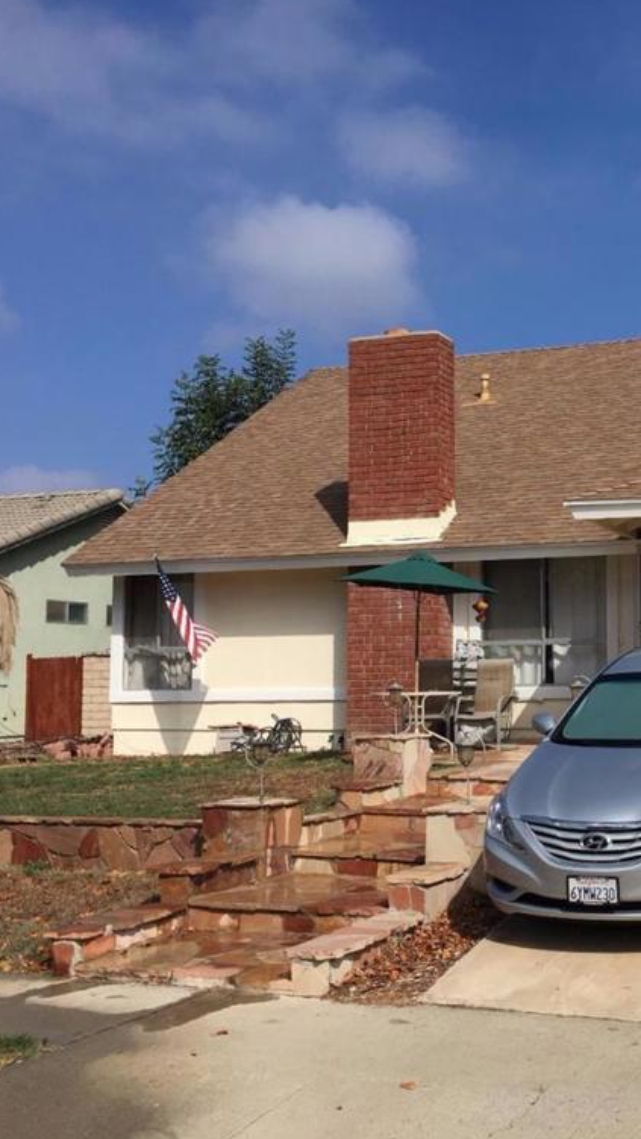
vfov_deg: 47.4
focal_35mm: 43
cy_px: 572
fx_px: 1299
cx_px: 620
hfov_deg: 26.4
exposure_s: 1/3497
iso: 25
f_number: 2.2
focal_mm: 4.15
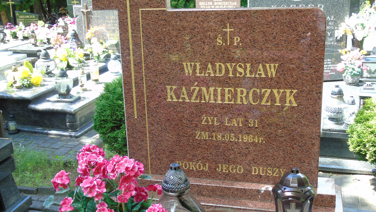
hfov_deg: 46.4
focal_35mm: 44
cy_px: 112
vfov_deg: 27.1
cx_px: 186
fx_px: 439
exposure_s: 1/50
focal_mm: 7.1
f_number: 3.9
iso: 80
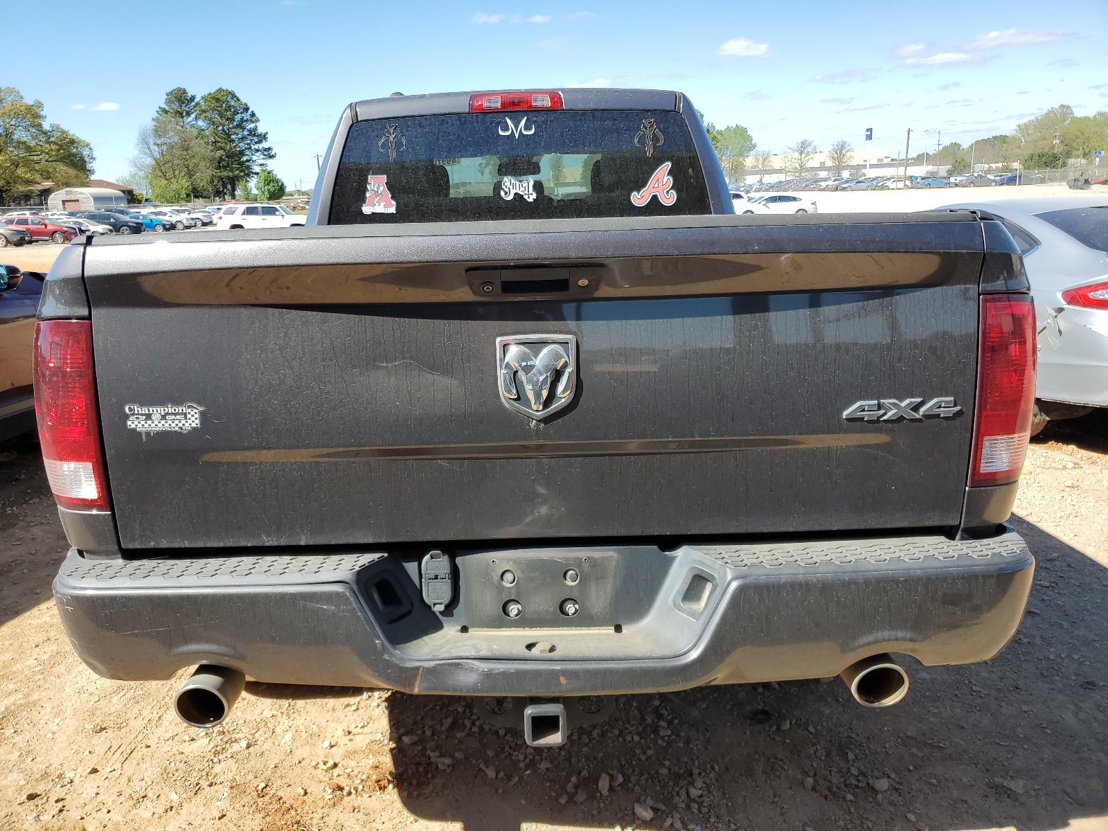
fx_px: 832
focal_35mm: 26
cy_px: 416
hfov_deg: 67.3
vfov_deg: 53.1
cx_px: 554
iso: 50
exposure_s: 1/1667
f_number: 1.5
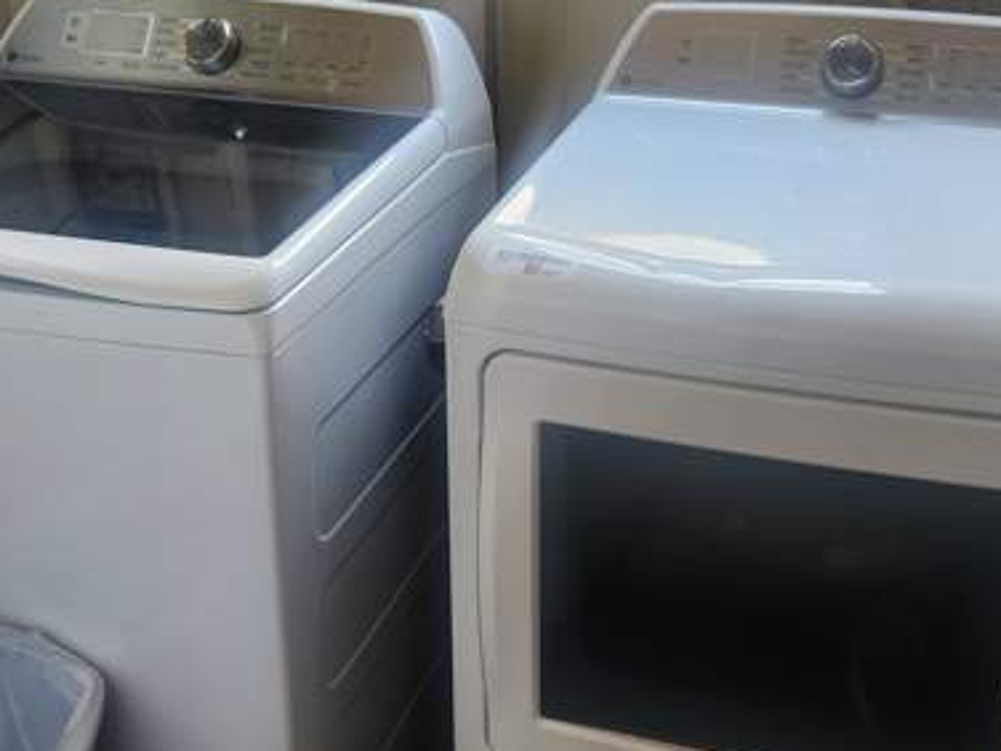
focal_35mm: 49
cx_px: 546
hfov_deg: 38.9
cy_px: 264
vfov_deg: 29.5
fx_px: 1417
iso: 200
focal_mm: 5.4
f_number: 1.8
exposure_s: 1/120
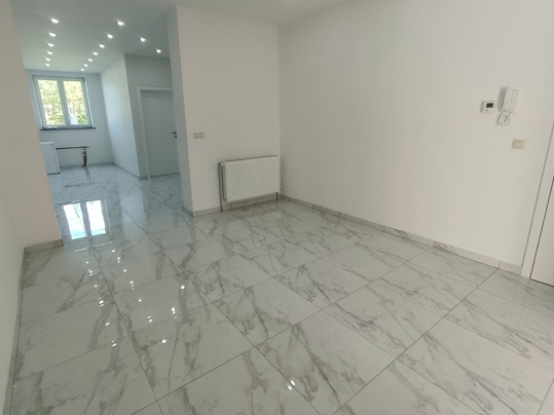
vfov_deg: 68.6
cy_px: 197
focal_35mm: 19
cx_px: 271
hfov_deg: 84.7
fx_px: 304
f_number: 2.2
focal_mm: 1.66
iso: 182
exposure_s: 1/100
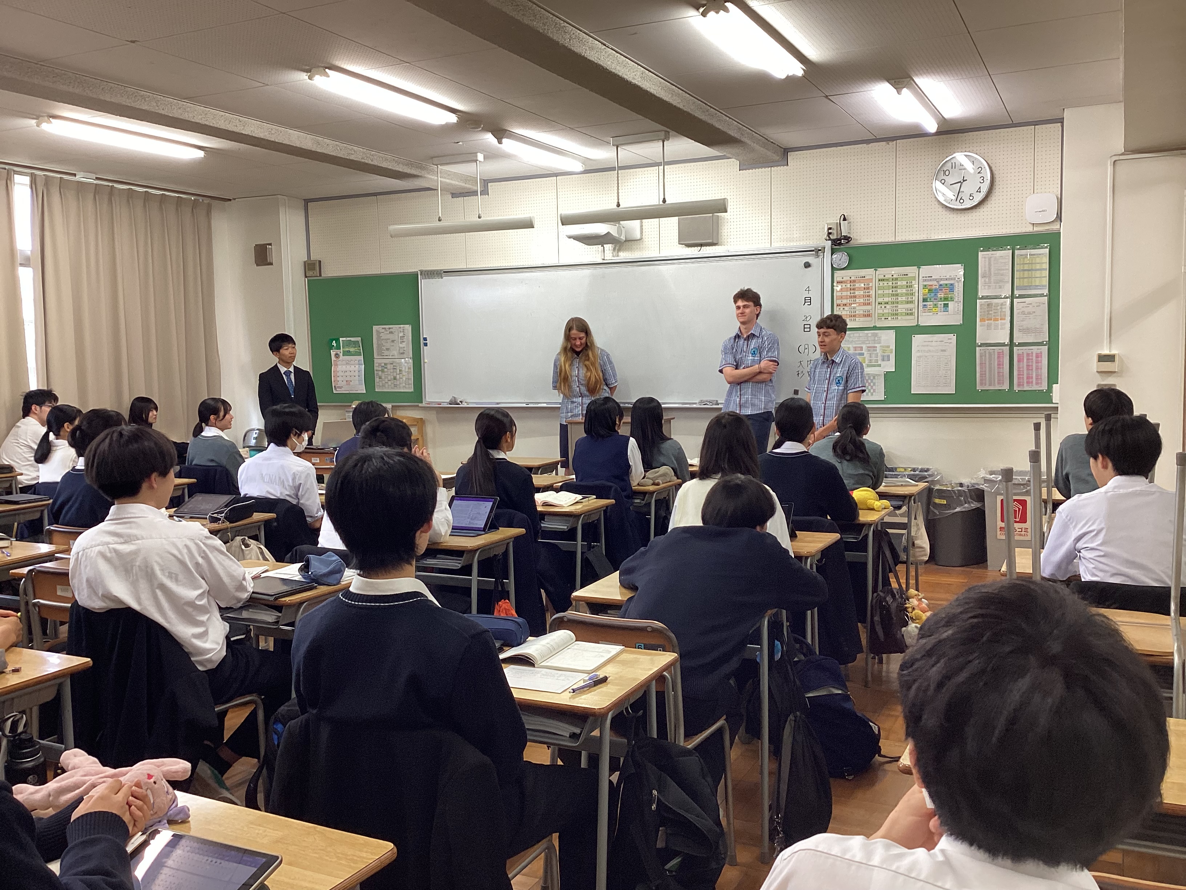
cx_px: 593
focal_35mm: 31
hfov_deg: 58.4
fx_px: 1062
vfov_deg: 45.4
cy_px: 445
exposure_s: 1/50
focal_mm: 3.3
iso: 80
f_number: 2.4
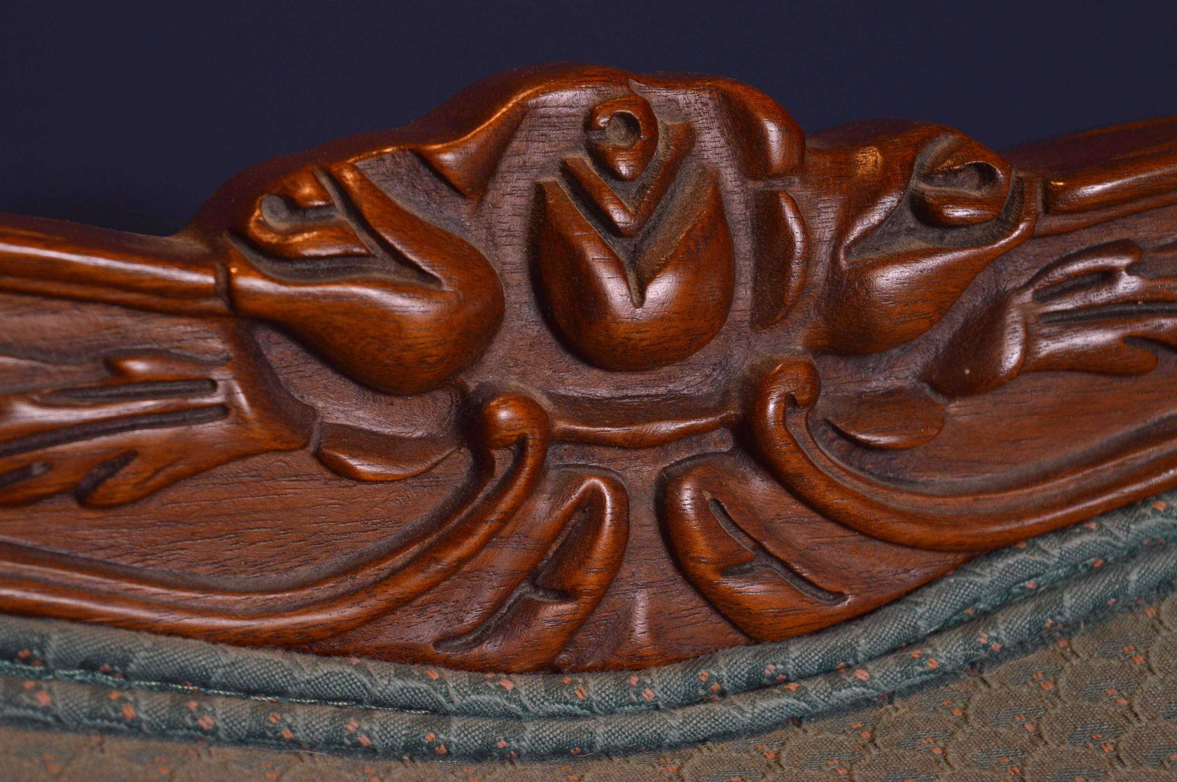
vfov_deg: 16.5
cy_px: 391
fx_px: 2695
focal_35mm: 82
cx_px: 588
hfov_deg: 24.6
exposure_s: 1/60
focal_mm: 55
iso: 400
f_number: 7.1
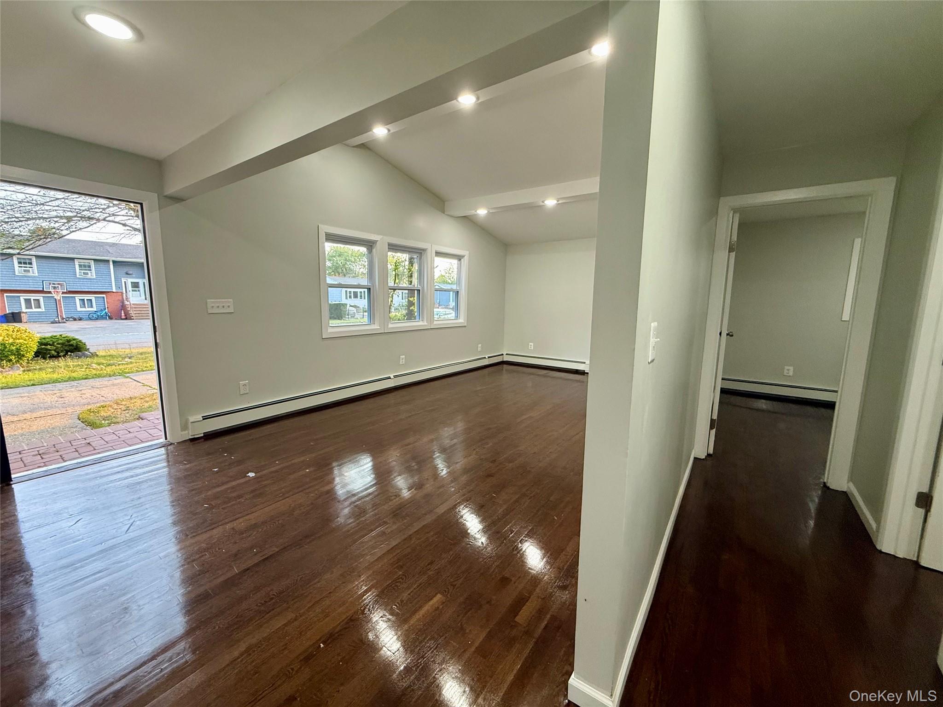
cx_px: 472
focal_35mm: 14
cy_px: 354
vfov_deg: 85.7
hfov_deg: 102.1
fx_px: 381
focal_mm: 2.22
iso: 250
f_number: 2.2
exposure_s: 1/120
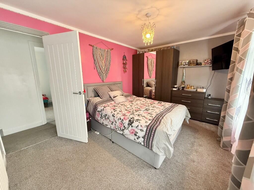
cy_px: 95
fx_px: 103
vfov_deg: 85.7
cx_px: 127
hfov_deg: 102.1
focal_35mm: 14
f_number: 2.2
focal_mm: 2.22
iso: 320
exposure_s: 1/99
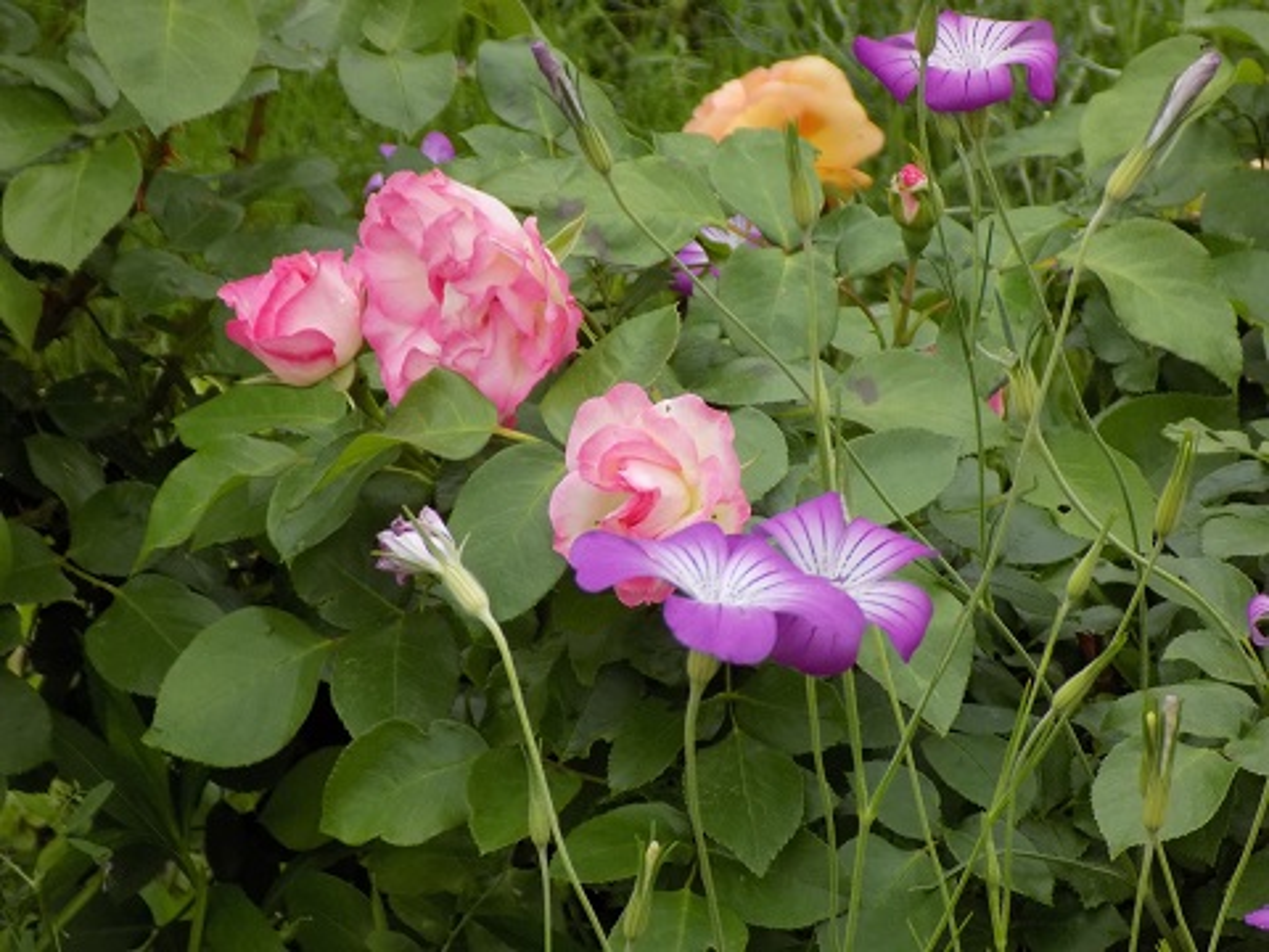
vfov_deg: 8.8
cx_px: 634
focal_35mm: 168
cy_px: 476
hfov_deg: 11.8
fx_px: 6159
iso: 160
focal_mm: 29.9
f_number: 5.3
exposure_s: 1/30
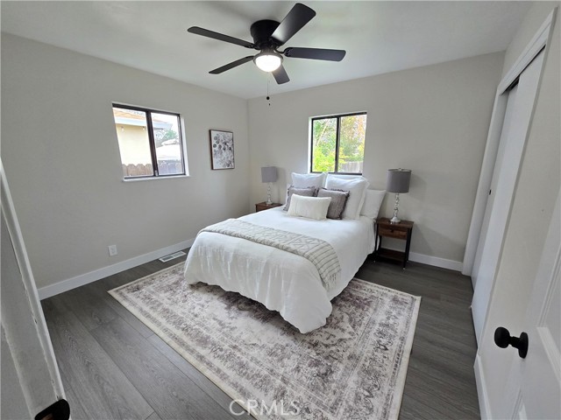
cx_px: 280
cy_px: 210
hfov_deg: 106.2
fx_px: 211
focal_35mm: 13
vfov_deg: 89.9
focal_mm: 2.2
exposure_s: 1/60
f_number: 2.2
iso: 200
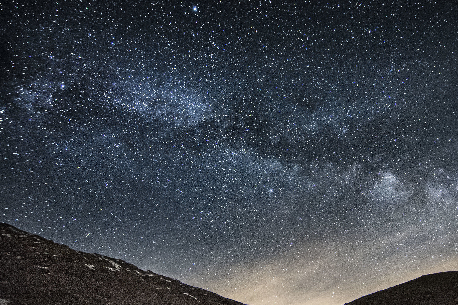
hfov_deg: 78.0
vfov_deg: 57.5
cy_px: 185
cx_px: 287
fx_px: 275
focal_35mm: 22
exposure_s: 30
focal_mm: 11
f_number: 2.8
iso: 3200
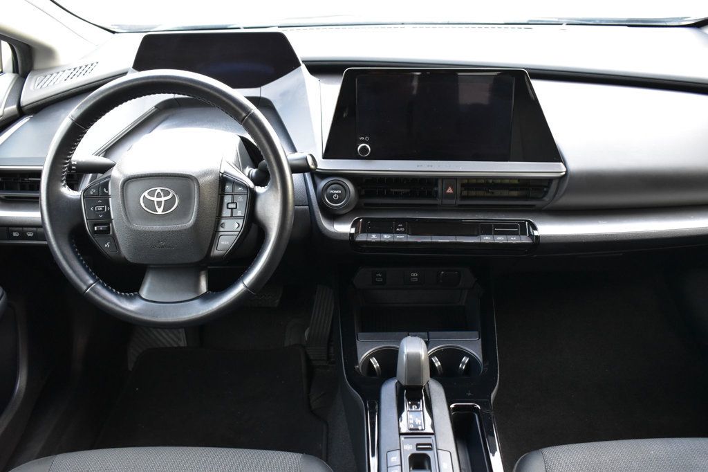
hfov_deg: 53.1
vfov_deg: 36.8
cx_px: 354
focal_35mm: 36
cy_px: 236
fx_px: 708
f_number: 5.6
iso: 1600
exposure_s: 1/15
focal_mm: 24
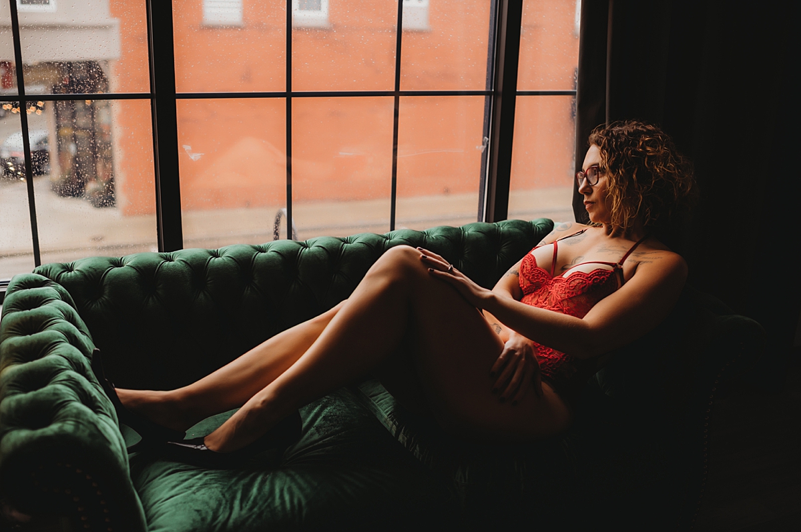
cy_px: 266
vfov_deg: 37.8
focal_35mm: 35
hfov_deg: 54.5
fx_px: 778
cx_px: 400
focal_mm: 35
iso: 800
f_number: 2.2
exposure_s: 1/160
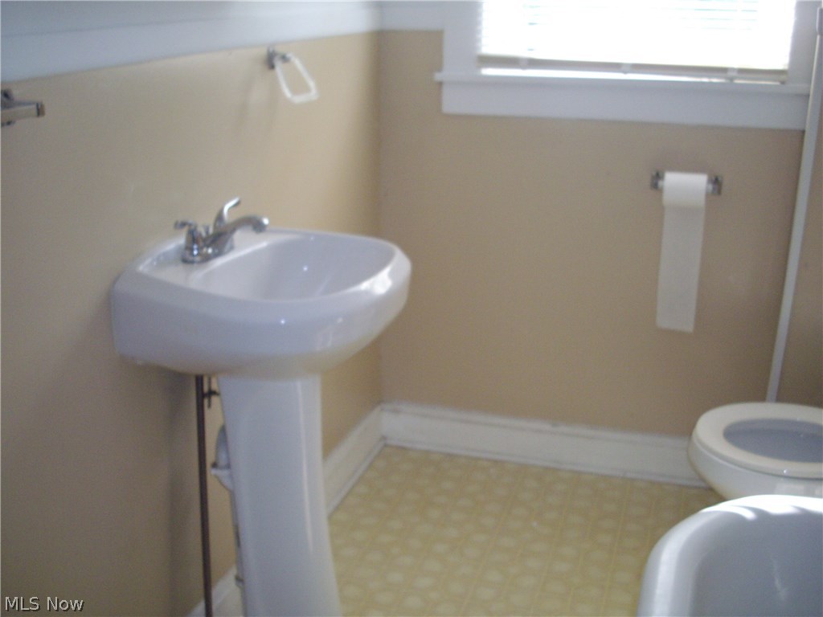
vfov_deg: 38.7
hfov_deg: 50.1
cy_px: 308
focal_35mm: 37
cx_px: 412
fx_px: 880
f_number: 2.8
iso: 207
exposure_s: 1/50
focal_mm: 6.2
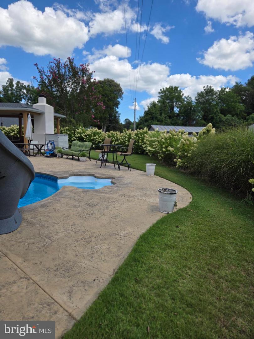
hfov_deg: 58.9
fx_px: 225
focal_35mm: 23
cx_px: 127
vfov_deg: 73.9
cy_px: 170
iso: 25
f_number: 1.8
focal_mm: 5.4
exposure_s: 1/1480
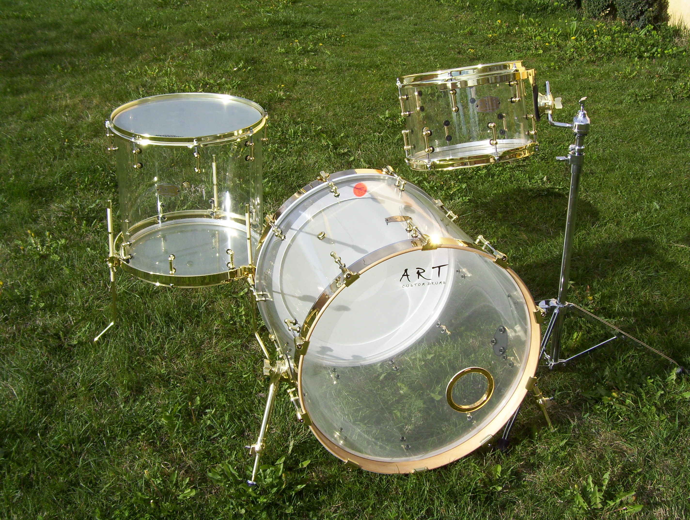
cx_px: 345
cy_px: 260
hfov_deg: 42.0
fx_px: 898
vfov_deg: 32.3
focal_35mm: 45
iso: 80
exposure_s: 1/640
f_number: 5.6
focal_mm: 7.6
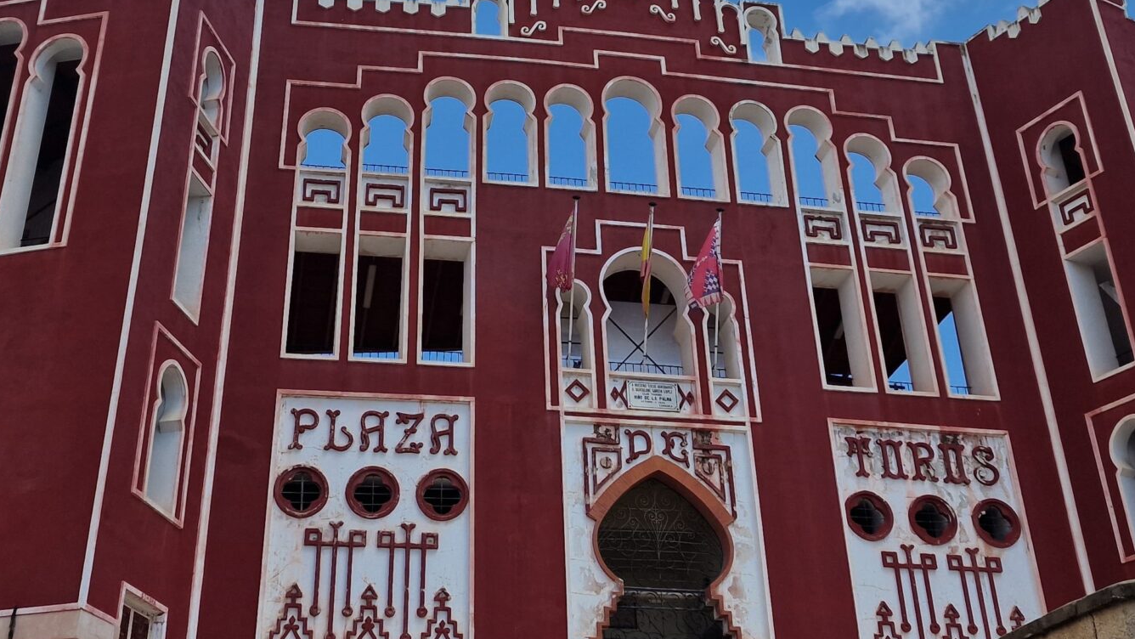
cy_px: 184
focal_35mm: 48
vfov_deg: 24.7
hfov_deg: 42.9
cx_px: 566
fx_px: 1445
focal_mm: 6.4
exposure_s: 1/1744
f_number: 1.8
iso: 50
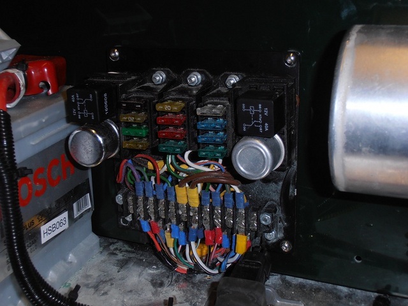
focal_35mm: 57
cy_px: 153
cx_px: 204
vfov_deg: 25.7
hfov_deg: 33.8
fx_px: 672
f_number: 4.5
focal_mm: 10.04
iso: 125
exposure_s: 1/50
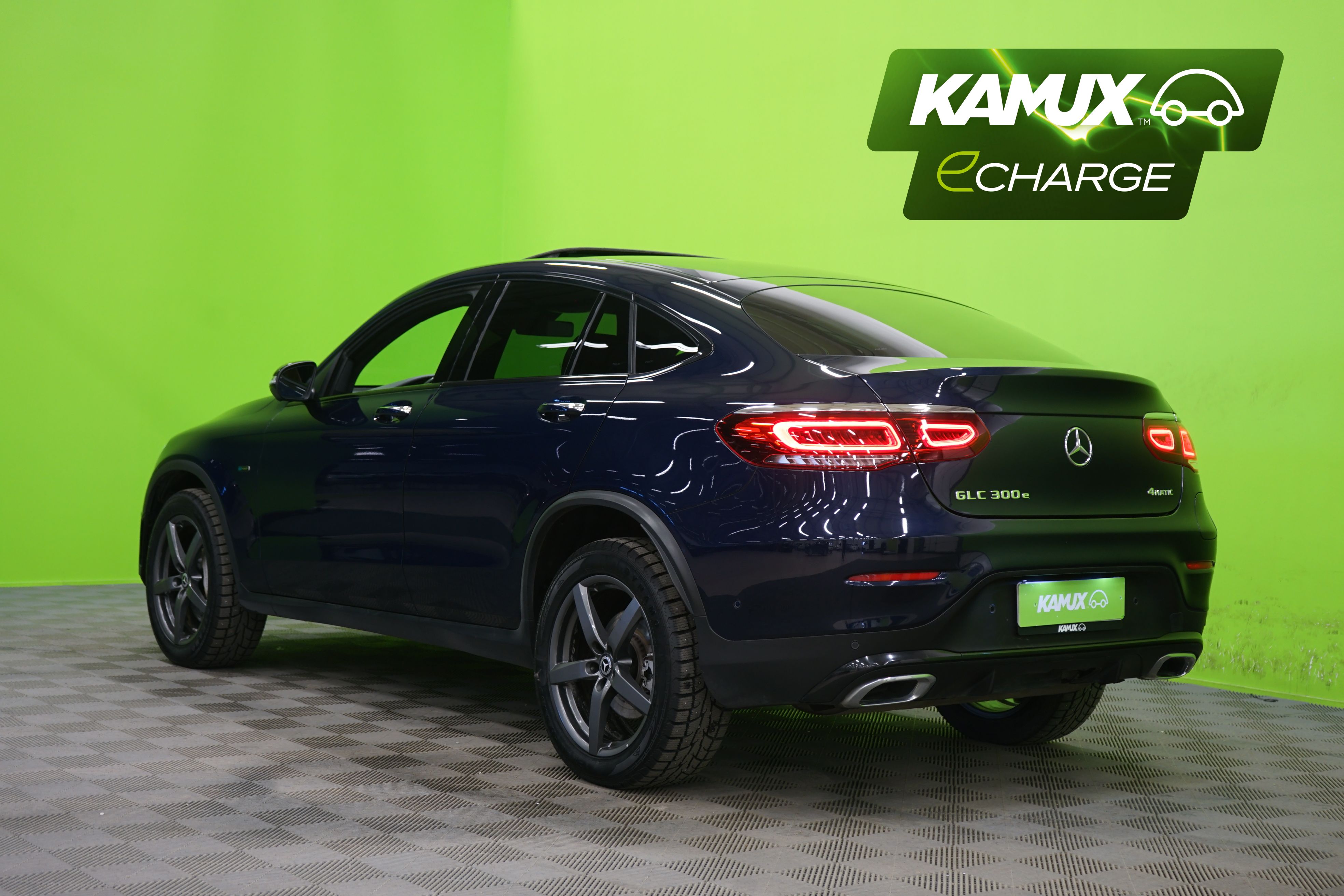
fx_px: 1904
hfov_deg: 38.9
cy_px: 448
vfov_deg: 26.5
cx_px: 672
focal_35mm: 51
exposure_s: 1/6
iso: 400
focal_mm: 51
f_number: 4.5
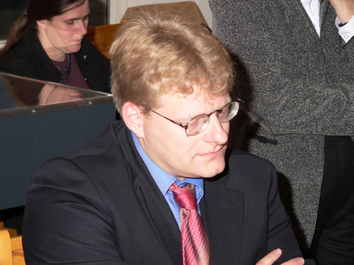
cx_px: 177
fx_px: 1524
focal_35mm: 149
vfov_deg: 10.0
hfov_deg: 13.3
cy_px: 132
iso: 100
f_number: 2.8
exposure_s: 1/60
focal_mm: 24.8
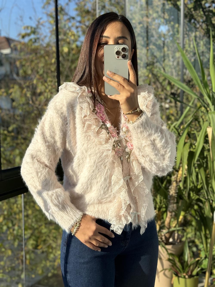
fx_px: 397
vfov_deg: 39.7
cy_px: 144
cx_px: 108
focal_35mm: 48
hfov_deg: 30.3
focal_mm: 6.76
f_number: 1.78
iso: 64
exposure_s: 1/783
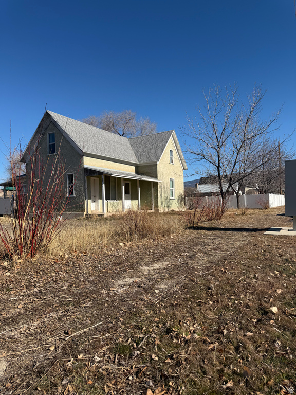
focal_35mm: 24
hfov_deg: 56.8
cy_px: 198
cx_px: 148
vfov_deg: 71.6
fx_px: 274
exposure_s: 1/5319
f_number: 1.78
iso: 80
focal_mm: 6.76
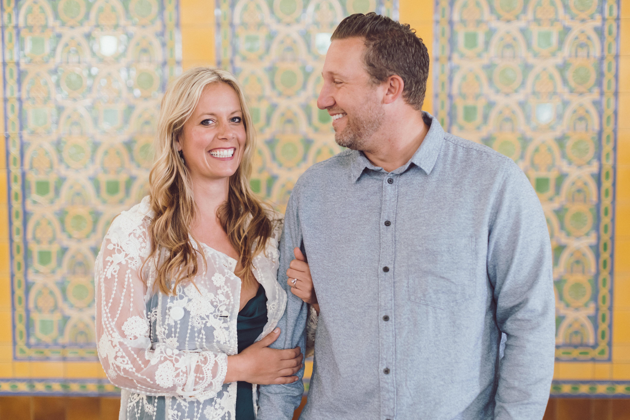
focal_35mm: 50
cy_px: 210
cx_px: 315
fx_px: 875
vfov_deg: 27.0
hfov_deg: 39.6
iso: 1600
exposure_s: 1/640
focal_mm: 50
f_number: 1.8
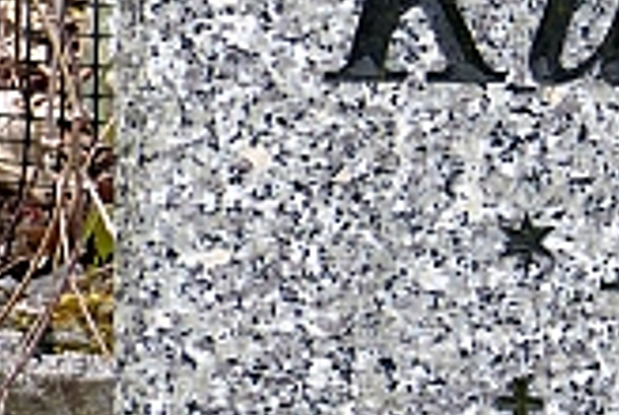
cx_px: 1057
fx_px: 8440
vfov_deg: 2.8
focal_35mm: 490
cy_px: -30
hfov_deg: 4.2
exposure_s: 1/125
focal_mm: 21.8
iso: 100
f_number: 3.5
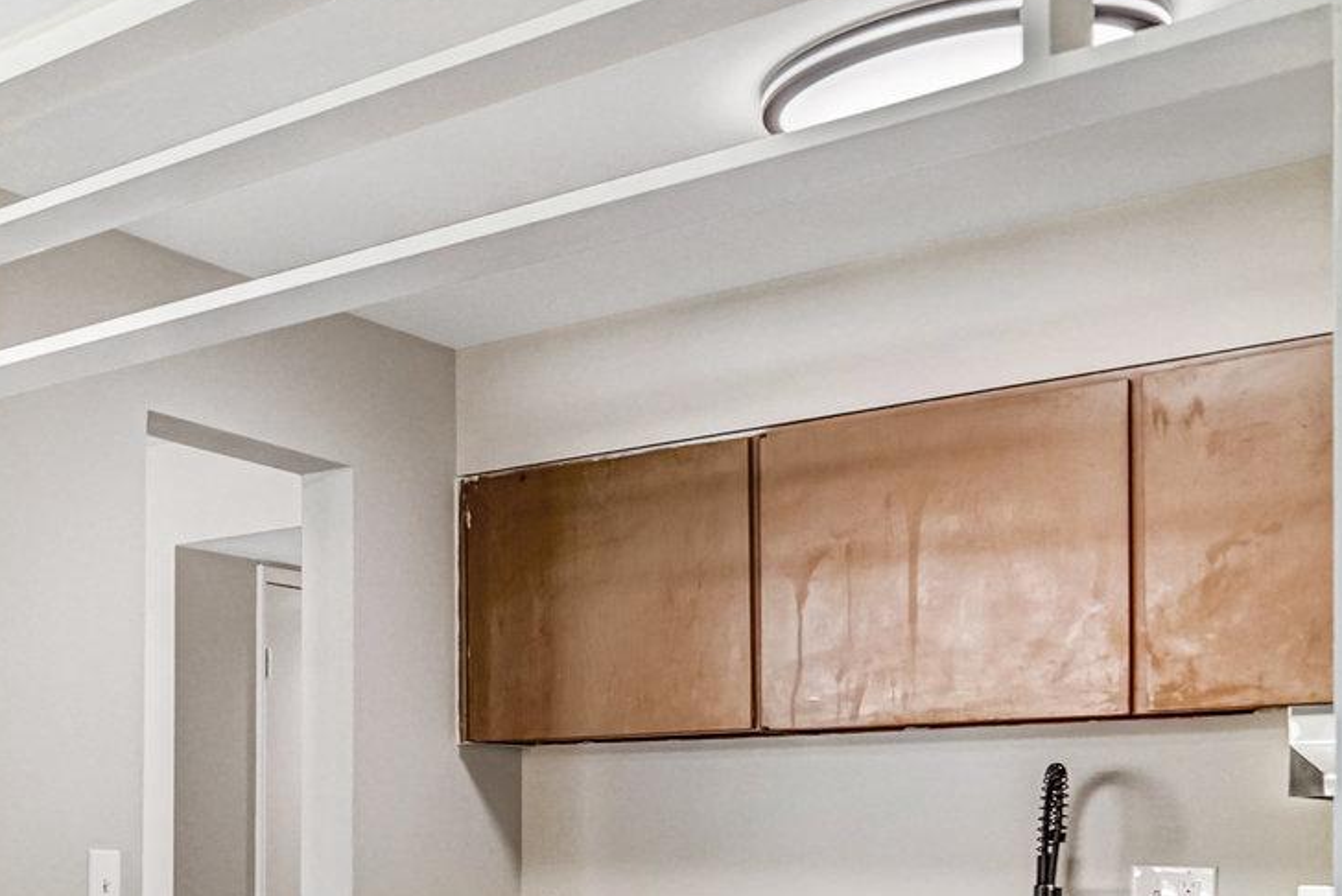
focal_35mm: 45
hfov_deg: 32.2
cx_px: -431
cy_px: 819
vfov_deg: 28.6
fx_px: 1678
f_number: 8
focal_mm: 16
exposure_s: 1/80
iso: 1250
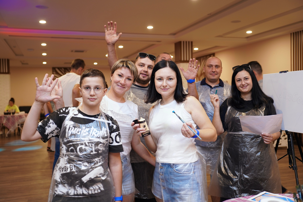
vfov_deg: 35.9
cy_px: 101
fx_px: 311
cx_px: 152
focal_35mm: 37
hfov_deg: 51.9
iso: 400
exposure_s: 1/60
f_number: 2.8
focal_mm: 37
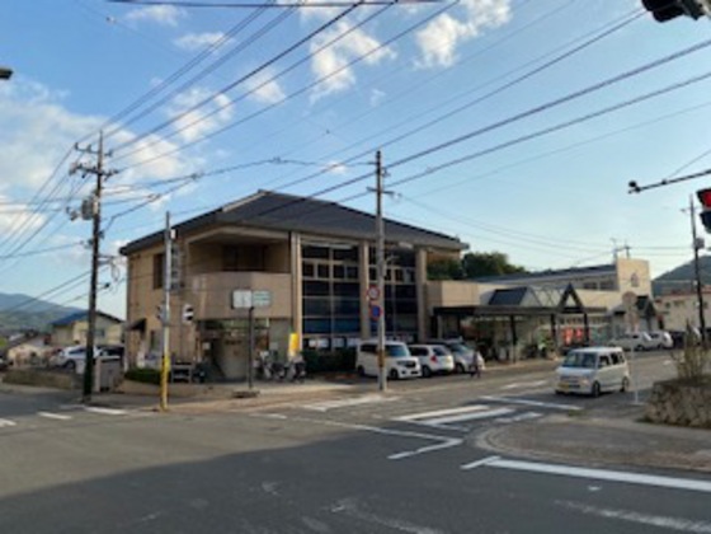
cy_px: 267
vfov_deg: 53.1
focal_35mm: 26
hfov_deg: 67.3
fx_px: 534
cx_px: 356
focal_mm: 4.25
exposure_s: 1/2890
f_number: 1.8
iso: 32
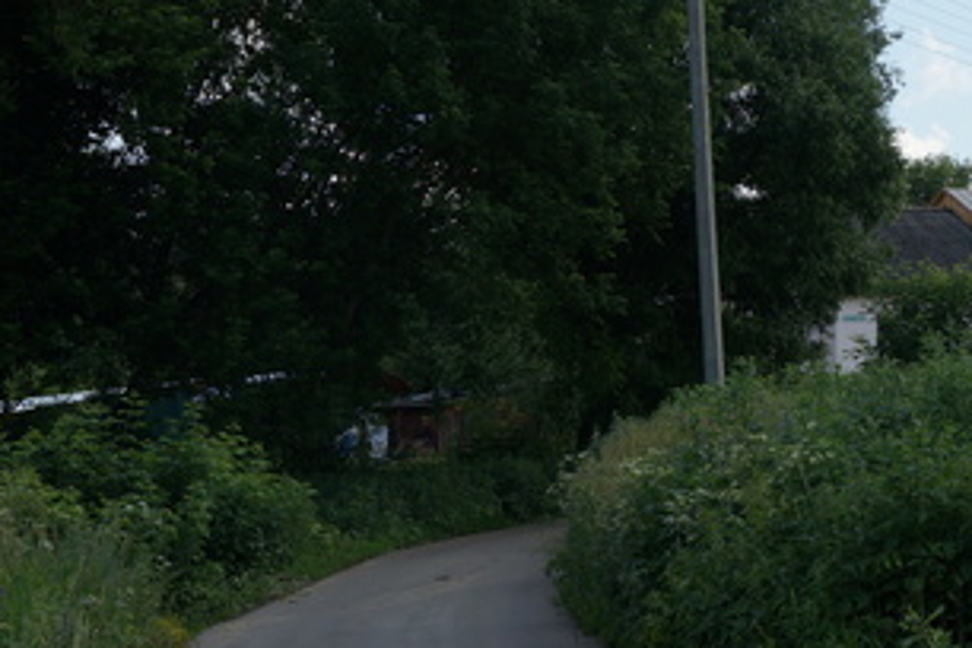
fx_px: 3034
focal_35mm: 112
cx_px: 915
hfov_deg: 17.9
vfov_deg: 12.2
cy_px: 260
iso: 100
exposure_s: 1/200
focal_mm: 27
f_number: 9
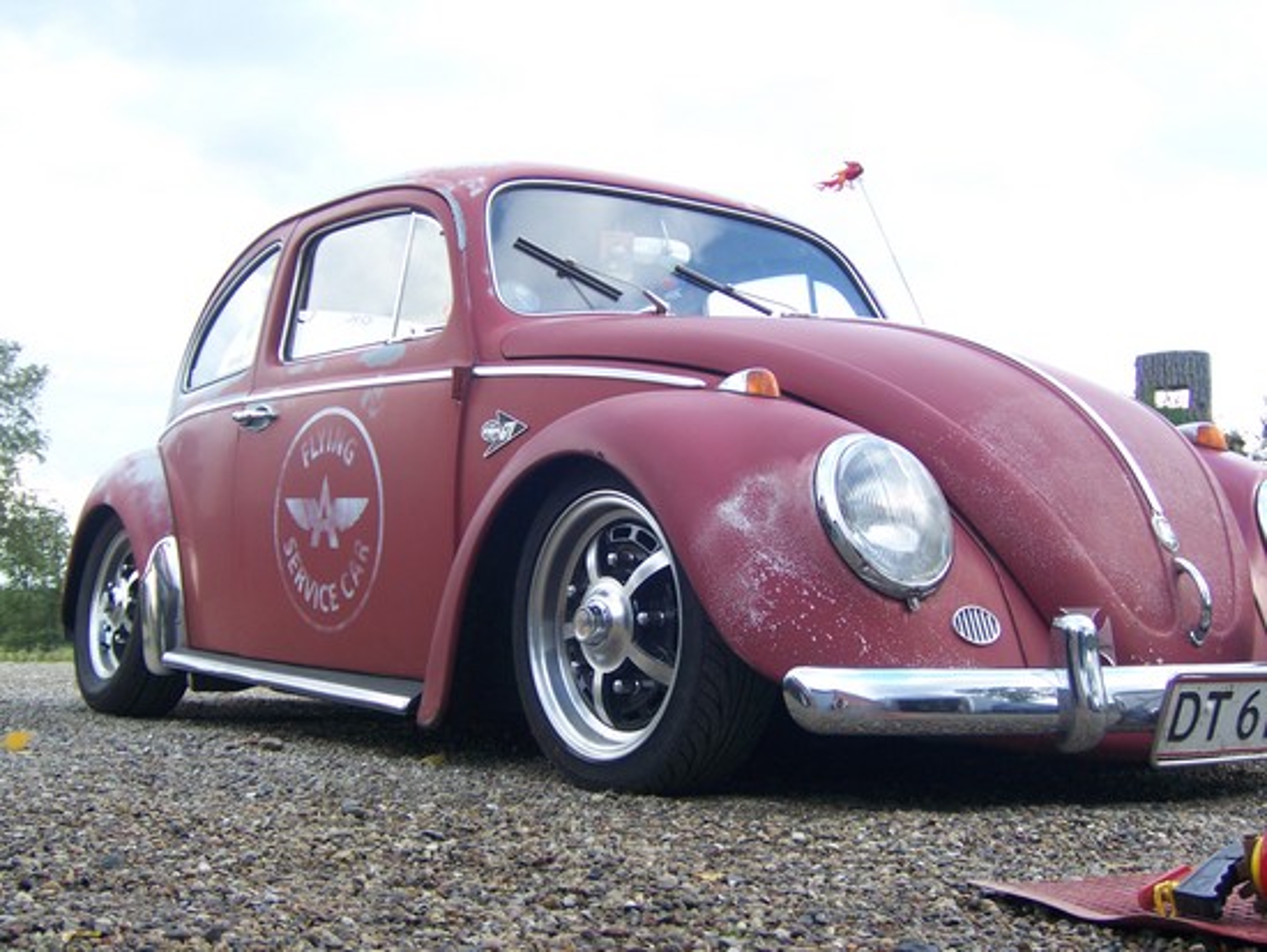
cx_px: 634
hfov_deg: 42.1
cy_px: 476
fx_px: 1648
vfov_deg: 32.2
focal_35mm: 45
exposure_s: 1/80
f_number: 3.1
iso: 80
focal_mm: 7.5
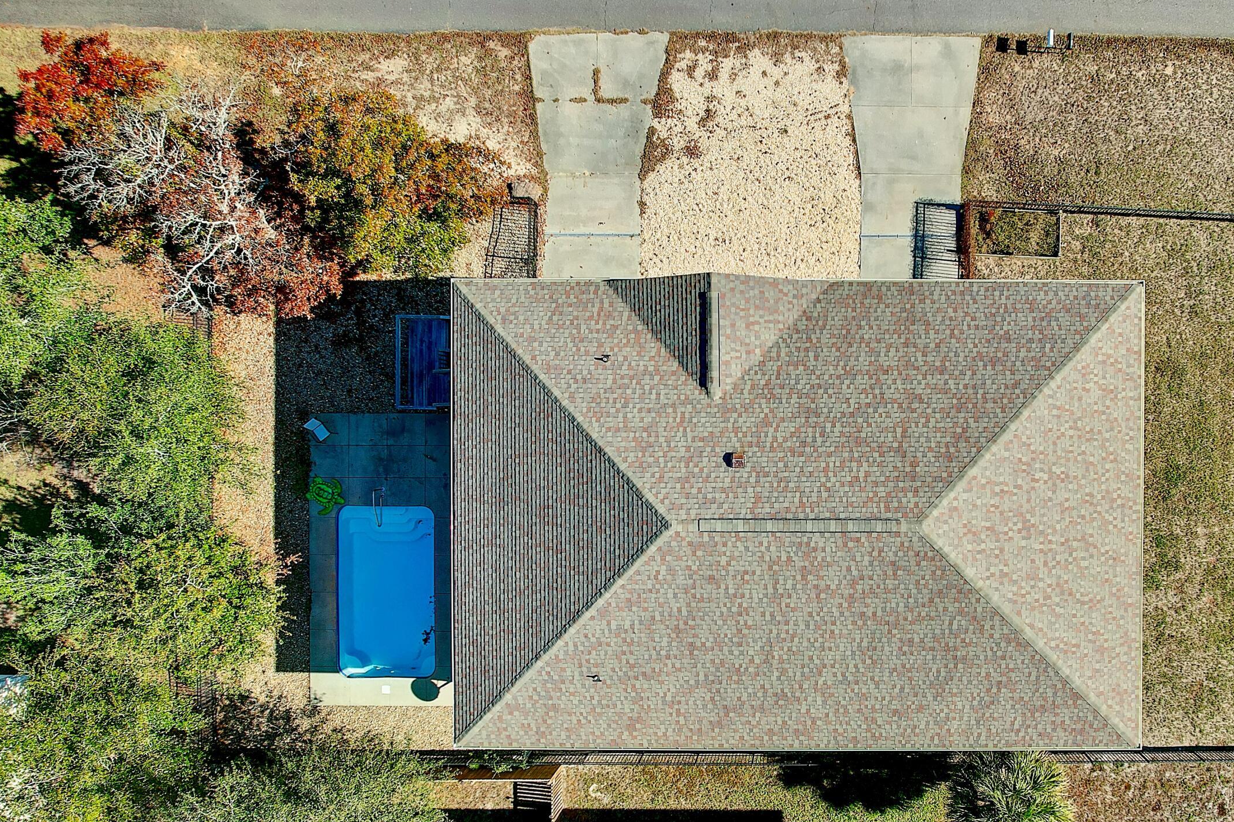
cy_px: 459
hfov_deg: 58.9
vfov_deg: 42.3
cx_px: 827
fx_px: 1062
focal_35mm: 31
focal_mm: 8.4
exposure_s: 1/320
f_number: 2.8
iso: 110
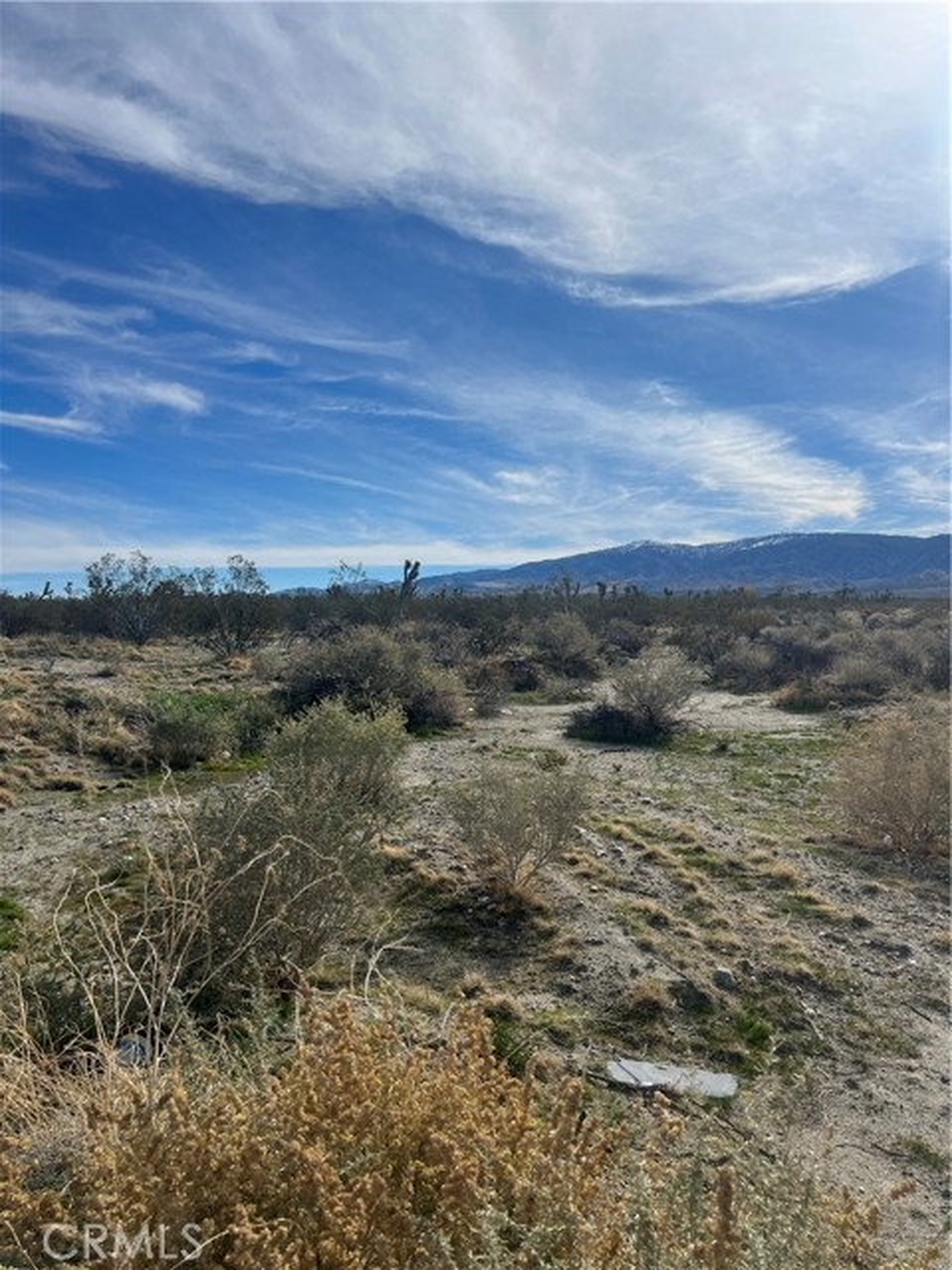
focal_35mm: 26
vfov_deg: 67.3
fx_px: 953
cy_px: 635
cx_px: 476
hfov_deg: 53.1
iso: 50
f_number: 1.5
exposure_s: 1/10309
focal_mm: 5.7
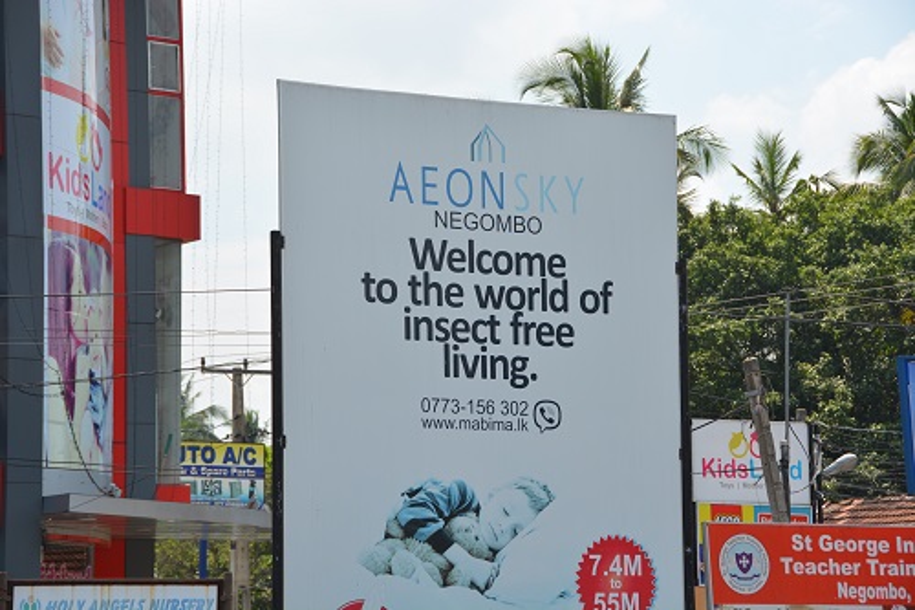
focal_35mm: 112
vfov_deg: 12.2
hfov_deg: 18.2
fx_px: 2858
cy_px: 305
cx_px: 458
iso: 100
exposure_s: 1/320
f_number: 9
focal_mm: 75
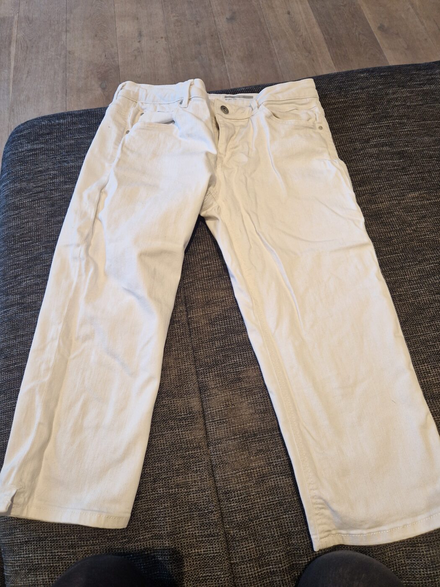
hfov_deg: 58.9
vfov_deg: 73.9
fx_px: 390
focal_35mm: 23
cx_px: 220
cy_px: 294
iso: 160
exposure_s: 1/100
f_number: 1.8
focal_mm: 5.4
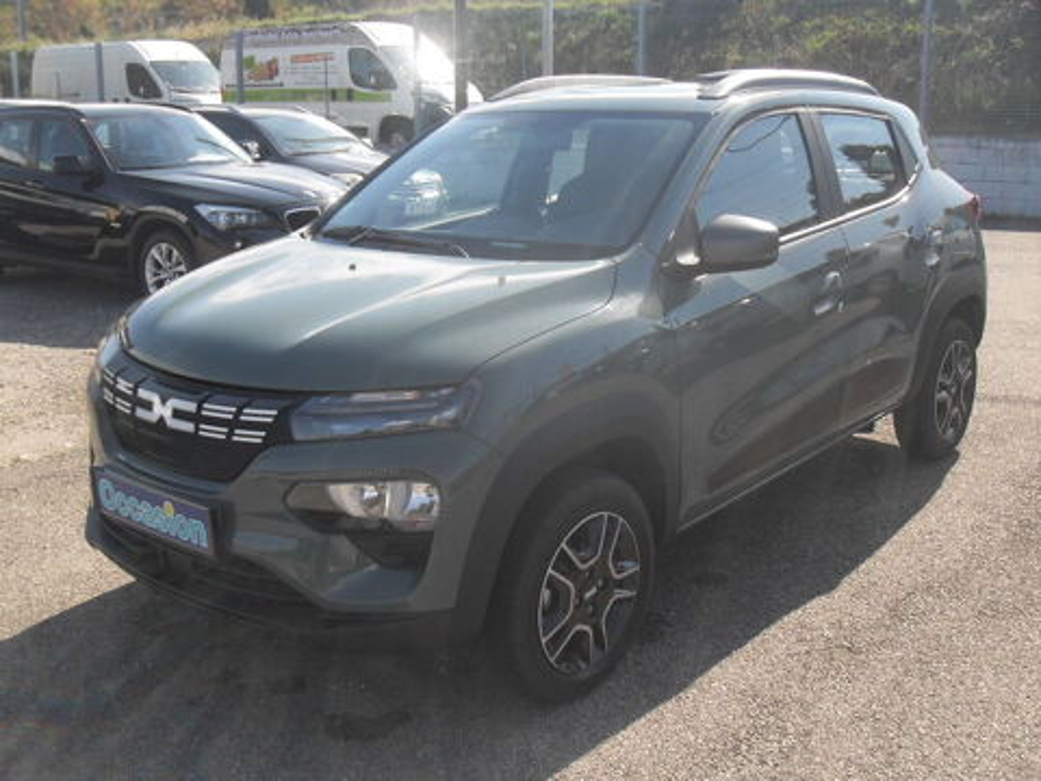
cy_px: 390
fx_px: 1113
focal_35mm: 37
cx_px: 520
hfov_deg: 50.1
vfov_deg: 38.7
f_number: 8.9
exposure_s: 1/45
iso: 80
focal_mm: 6.3
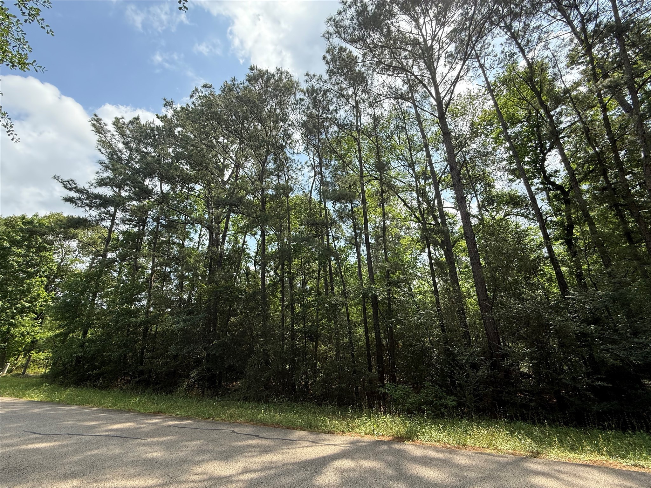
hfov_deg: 102.1
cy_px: 244
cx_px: 326
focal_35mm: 14
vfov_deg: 85.7
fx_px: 263
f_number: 2.2
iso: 64
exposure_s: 1/789
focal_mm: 2.22
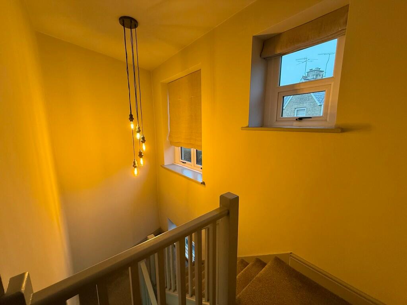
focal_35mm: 14
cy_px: 152
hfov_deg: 102.1
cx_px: 204
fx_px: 165
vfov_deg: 85.7
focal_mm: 2.22
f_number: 2.2
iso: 250
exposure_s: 1/100
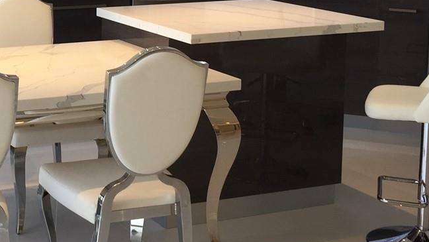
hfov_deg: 26.2
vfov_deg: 15.3
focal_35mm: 78
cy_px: 21
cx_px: 31
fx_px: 888
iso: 32
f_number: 2.2
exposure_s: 1/60
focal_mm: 4.15
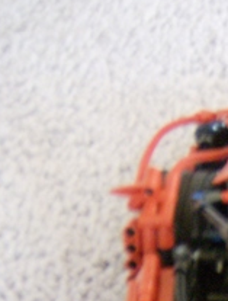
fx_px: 1064
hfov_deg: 11.7
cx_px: 347
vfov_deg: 14.7
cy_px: 478
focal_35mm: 122
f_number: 2.8
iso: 200
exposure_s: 1/9.42
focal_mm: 6
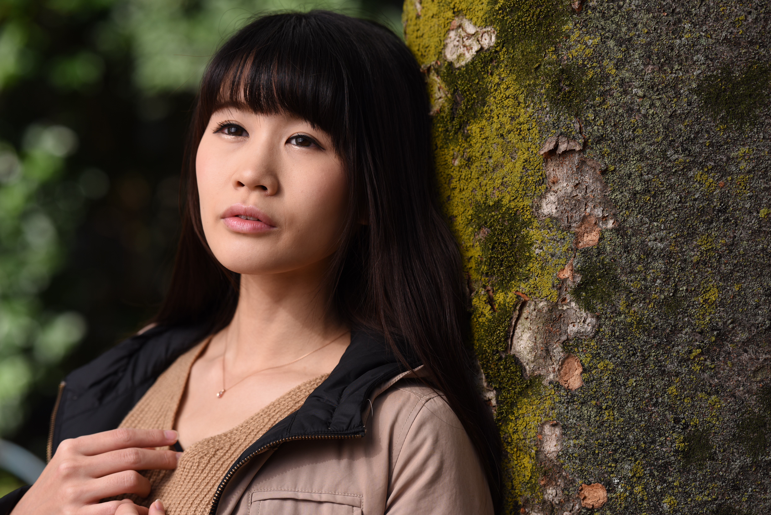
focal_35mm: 105
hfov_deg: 19.5
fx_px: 2249
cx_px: 386
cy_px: 258
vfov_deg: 13.1
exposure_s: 1/500
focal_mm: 105
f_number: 4
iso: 100
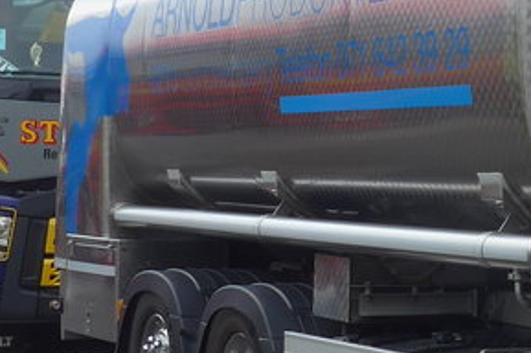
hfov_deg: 13.1
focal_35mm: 147
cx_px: 829
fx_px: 2166
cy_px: 70
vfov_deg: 9.3
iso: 80
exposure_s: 1/400
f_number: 2.8
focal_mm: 7
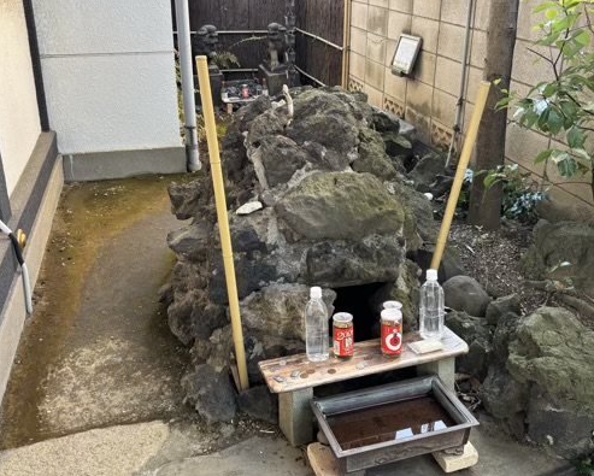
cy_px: 198
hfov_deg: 50.2
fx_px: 633
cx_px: 304
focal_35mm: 36
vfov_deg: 41.1
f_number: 1.6
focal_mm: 5.96
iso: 64
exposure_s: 1/121
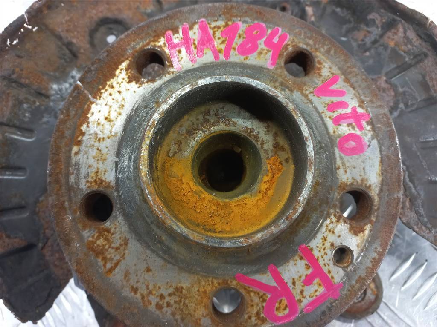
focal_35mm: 25
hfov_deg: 69.4
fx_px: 316
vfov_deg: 54.9
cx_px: 218
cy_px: 164
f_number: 1.8
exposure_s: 1/50
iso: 125
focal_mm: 4.6
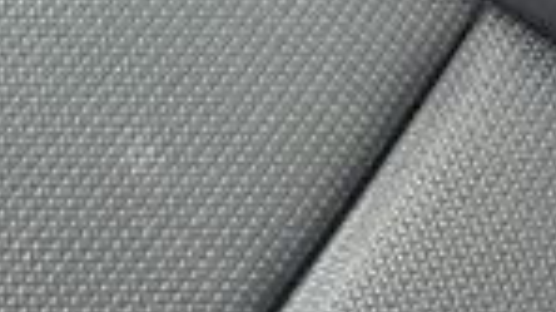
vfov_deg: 5.4
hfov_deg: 10.5
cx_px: -379
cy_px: -977
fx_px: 2888
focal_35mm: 196
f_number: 1.6
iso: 125
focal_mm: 5.1
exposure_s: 1/111
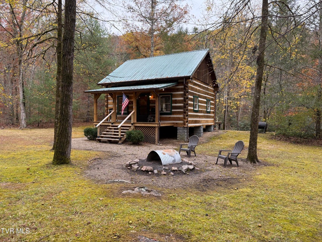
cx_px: 161
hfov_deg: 71.6
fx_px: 223
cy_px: 121
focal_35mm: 24
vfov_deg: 56.8
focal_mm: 6.76
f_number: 1.78
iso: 100
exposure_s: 1/230
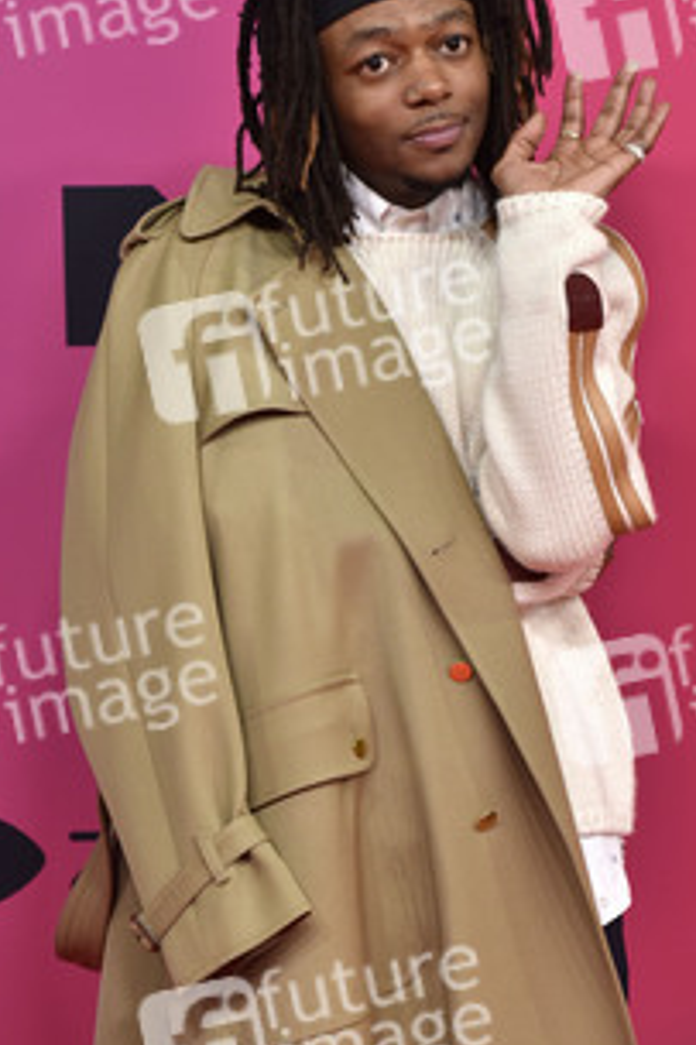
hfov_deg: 7.2
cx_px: 415
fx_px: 5516
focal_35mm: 190
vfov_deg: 10.8
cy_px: 514
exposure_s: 1/200
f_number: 5.6
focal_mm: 145
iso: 2000
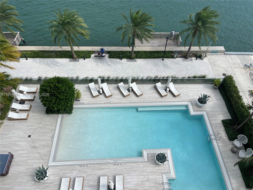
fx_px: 183
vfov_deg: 54.9
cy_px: 95
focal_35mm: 25
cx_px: 126
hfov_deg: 69.4
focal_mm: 5.1
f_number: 1.6
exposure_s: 1/4348
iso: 32
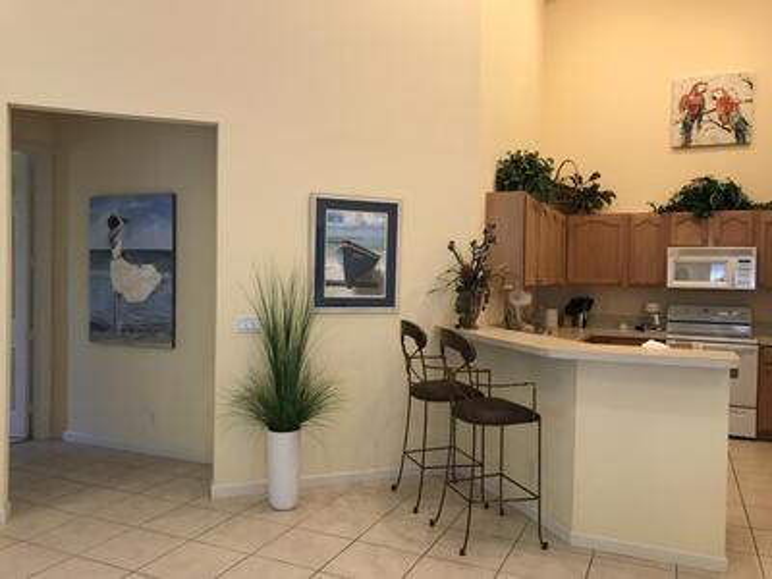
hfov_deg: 63.4
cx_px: 386
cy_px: 290
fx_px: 624
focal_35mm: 28
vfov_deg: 49.7
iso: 40
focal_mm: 3.99
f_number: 1.8
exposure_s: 1/17
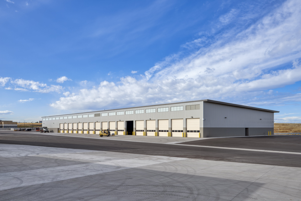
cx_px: 150
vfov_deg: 45.0
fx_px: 243
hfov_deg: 63.6
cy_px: 100
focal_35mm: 29
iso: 100
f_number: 11
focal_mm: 29
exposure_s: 1/80
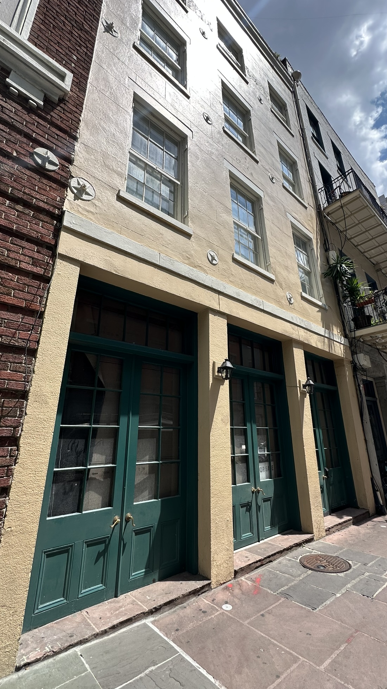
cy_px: 335
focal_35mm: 16
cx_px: 203
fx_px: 292
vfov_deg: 99.3
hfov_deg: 67.0
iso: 40
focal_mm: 2.22
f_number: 2.2
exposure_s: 1/1473
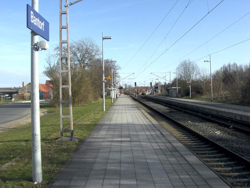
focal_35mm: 38
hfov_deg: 49.0
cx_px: 125
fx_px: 274
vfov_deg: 37.7
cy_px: 94
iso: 80
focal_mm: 7.9
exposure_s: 1/640
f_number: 4
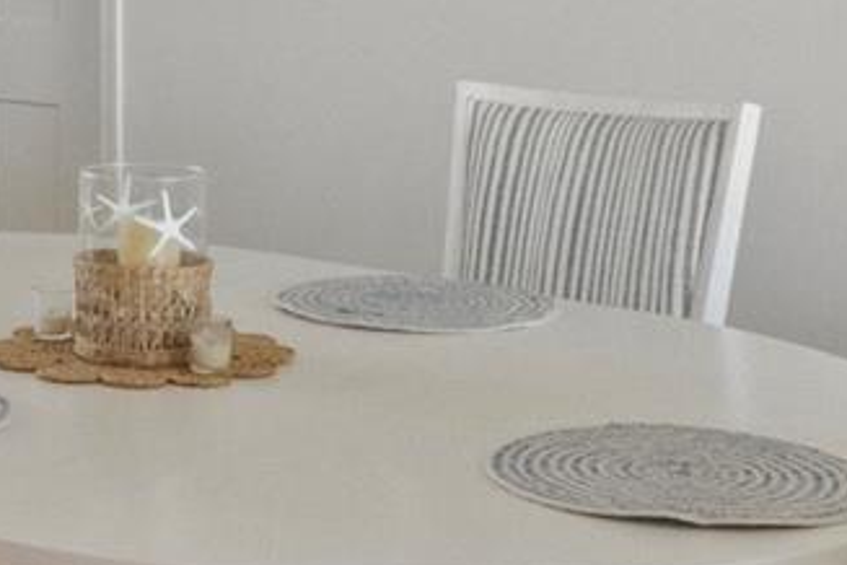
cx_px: -10
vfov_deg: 14.0
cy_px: -180
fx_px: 2211
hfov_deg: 20.9
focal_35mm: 94
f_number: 6.3
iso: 1600
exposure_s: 1/160
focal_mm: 10
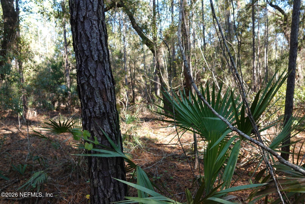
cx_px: 152
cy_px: 102
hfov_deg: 73.7
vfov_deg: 53.2
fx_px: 203
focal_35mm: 24
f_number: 2.4
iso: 100
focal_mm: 8.8
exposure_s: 1/100
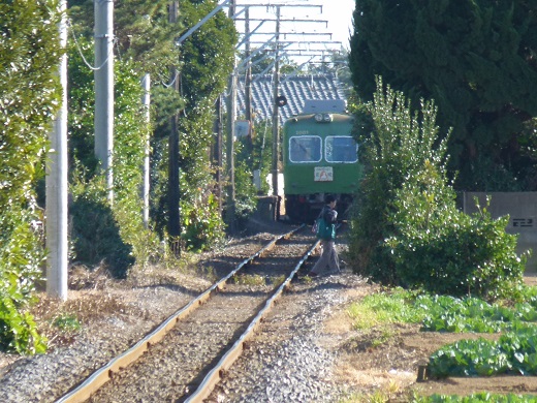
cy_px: 202
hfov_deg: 2.0
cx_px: 268
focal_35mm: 1013
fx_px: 15715
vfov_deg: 1.5
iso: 100
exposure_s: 1/160
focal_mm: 108
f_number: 5.2
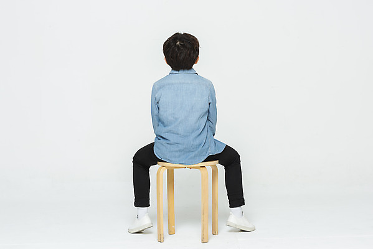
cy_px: 124
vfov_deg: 18.2
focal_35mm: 75
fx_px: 777
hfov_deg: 27.0
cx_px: 186
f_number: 14
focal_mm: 75
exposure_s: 1/125
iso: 100
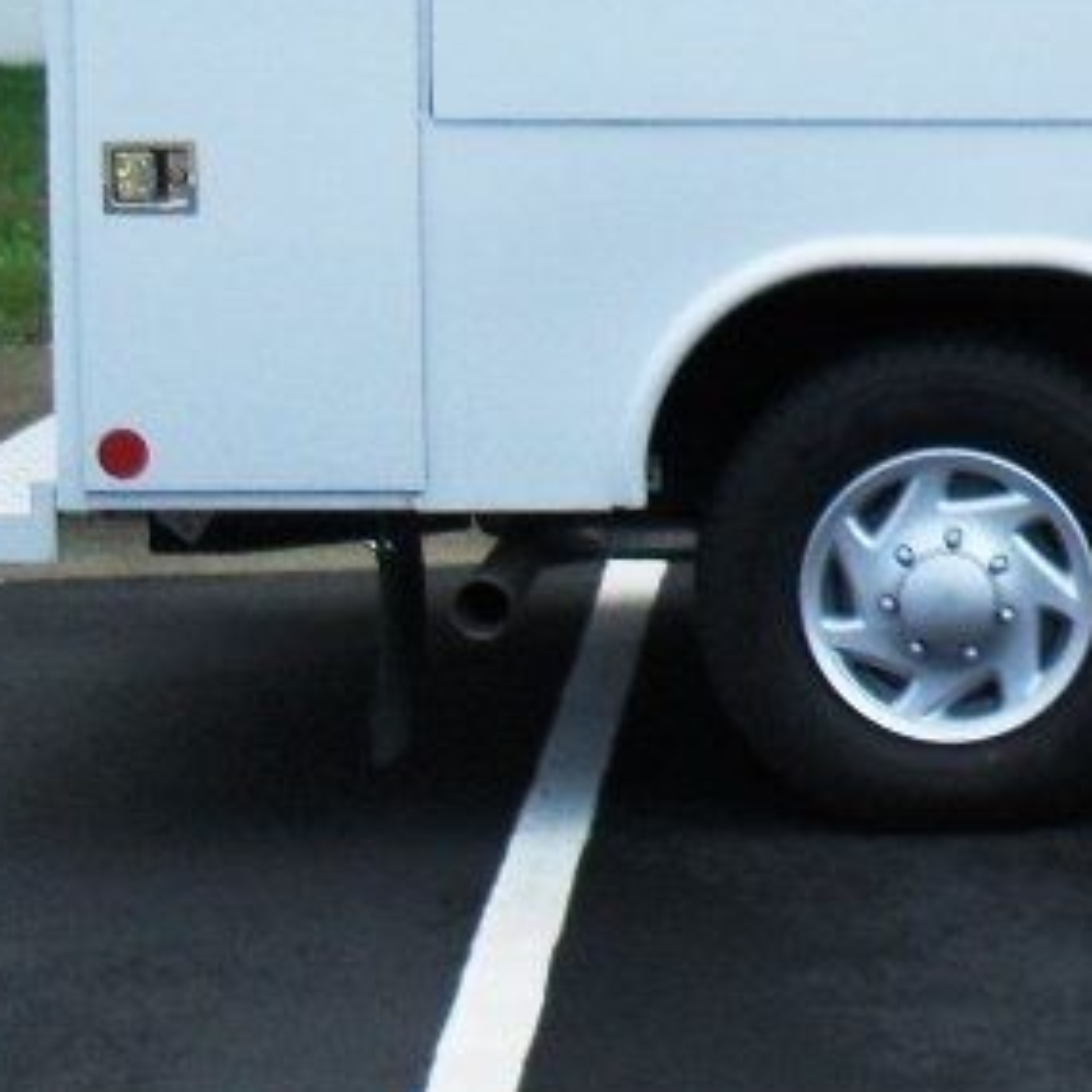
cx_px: 1663
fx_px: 3962
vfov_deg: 15.3
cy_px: -80
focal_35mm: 111
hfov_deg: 14.6
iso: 100
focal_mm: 6.3
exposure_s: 1/500
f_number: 3.2
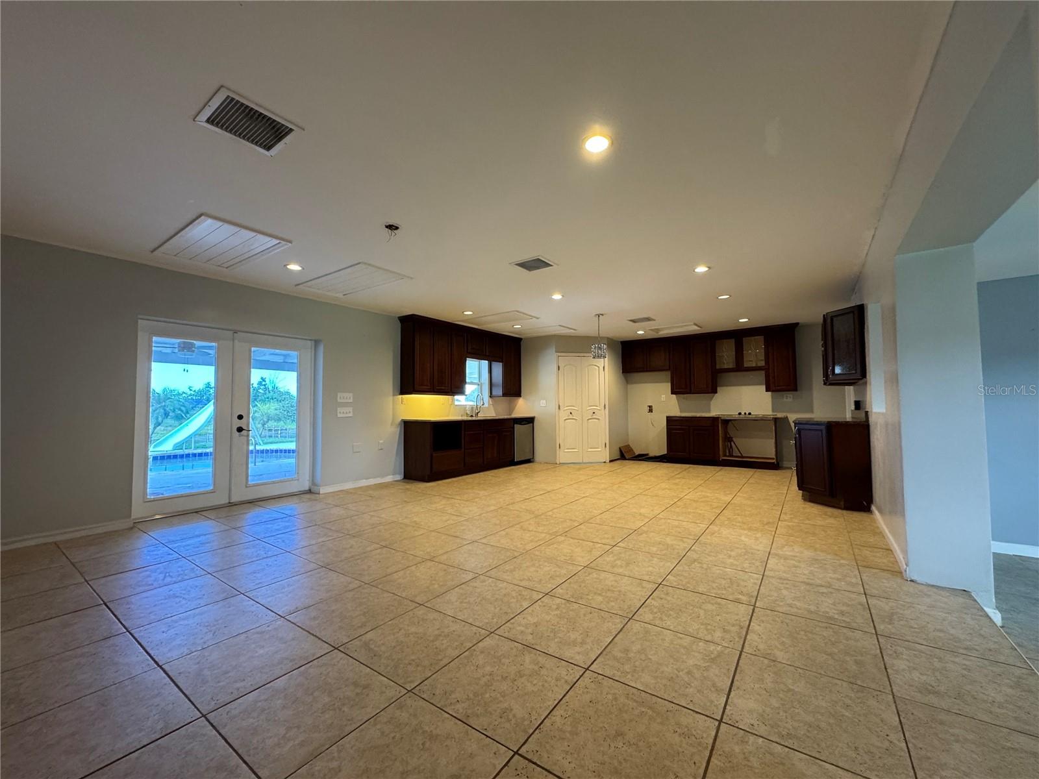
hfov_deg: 102.1
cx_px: 520
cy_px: 390
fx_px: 420
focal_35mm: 14
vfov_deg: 85.7
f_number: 2.2
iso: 250
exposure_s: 1/60
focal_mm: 2.22
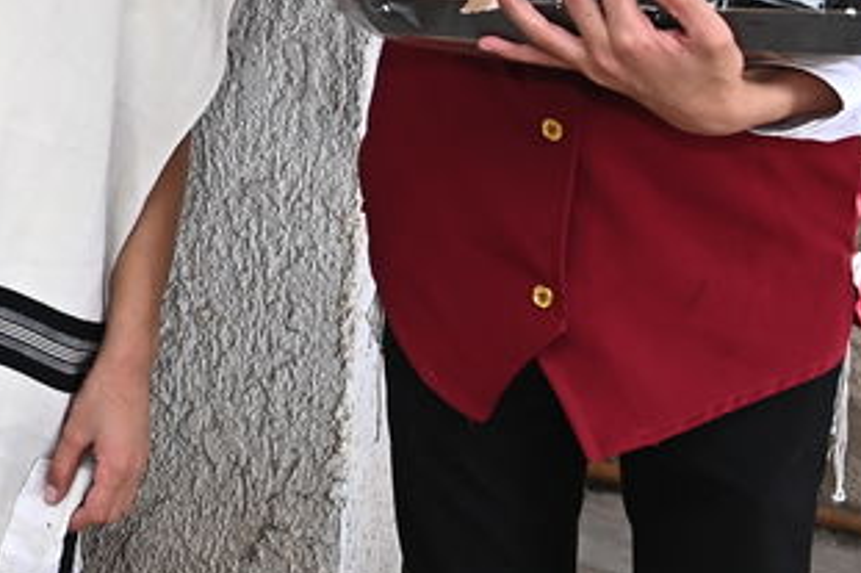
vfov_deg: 9.1
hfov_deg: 13.6
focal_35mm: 144
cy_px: -469
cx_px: -349
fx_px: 3442
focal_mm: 32
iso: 250
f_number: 5.6
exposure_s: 1/100
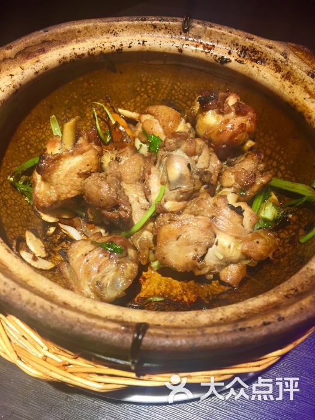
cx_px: 158
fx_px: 352
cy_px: 210
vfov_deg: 61.7
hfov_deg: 48.2
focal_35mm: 29
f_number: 2.2
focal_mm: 4.15
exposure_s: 1/30
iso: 80
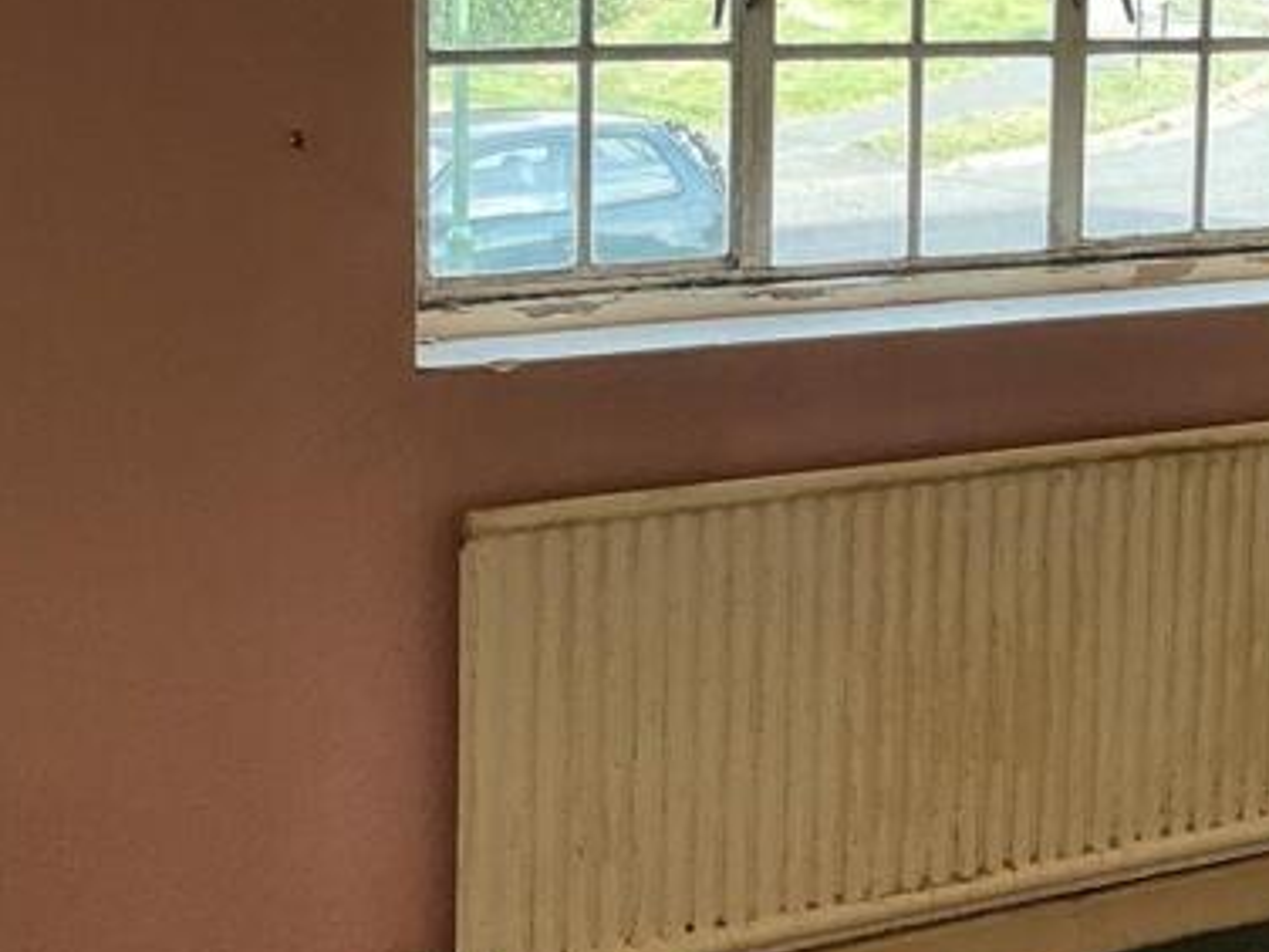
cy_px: 192
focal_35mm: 79
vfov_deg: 18.5
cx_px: 884
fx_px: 2896
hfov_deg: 24.5
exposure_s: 1/122
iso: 64
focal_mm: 3
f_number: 1.8
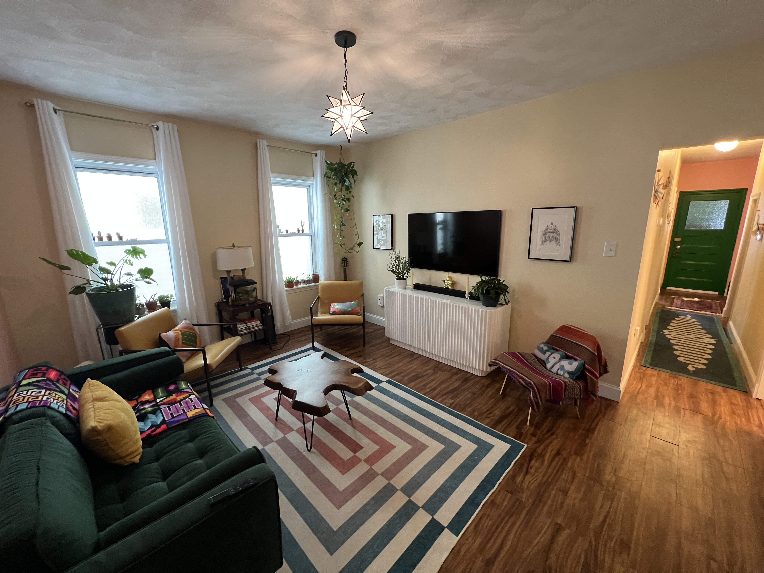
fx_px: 287
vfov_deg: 89.9
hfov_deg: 106.2
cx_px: 382
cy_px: 286
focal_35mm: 13
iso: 400
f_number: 1.8
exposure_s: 1/60
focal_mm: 1.57
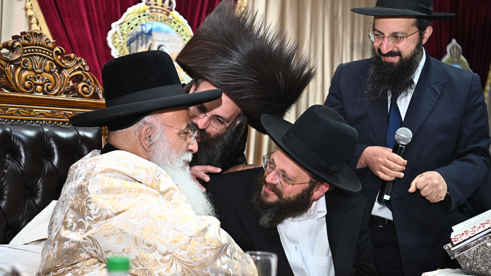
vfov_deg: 19.7
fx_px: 794
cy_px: 156
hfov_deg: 34.4
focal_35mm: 61
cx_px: 246
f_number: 3.5
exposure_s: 1/200
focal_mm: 58
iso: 400
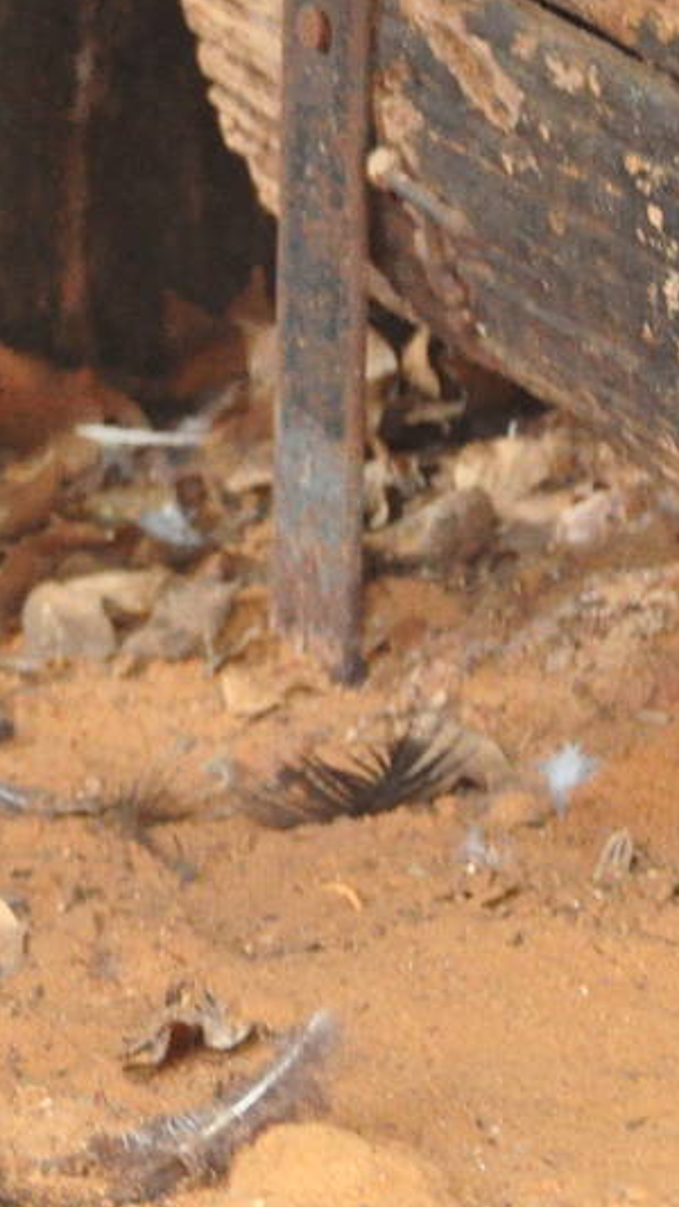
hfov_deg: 1.9
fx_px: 20366
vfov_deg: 3.4
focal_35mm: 637
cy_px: 327
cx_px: -1055
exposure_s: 1/100
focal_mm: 135
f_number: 4.8
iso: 2500
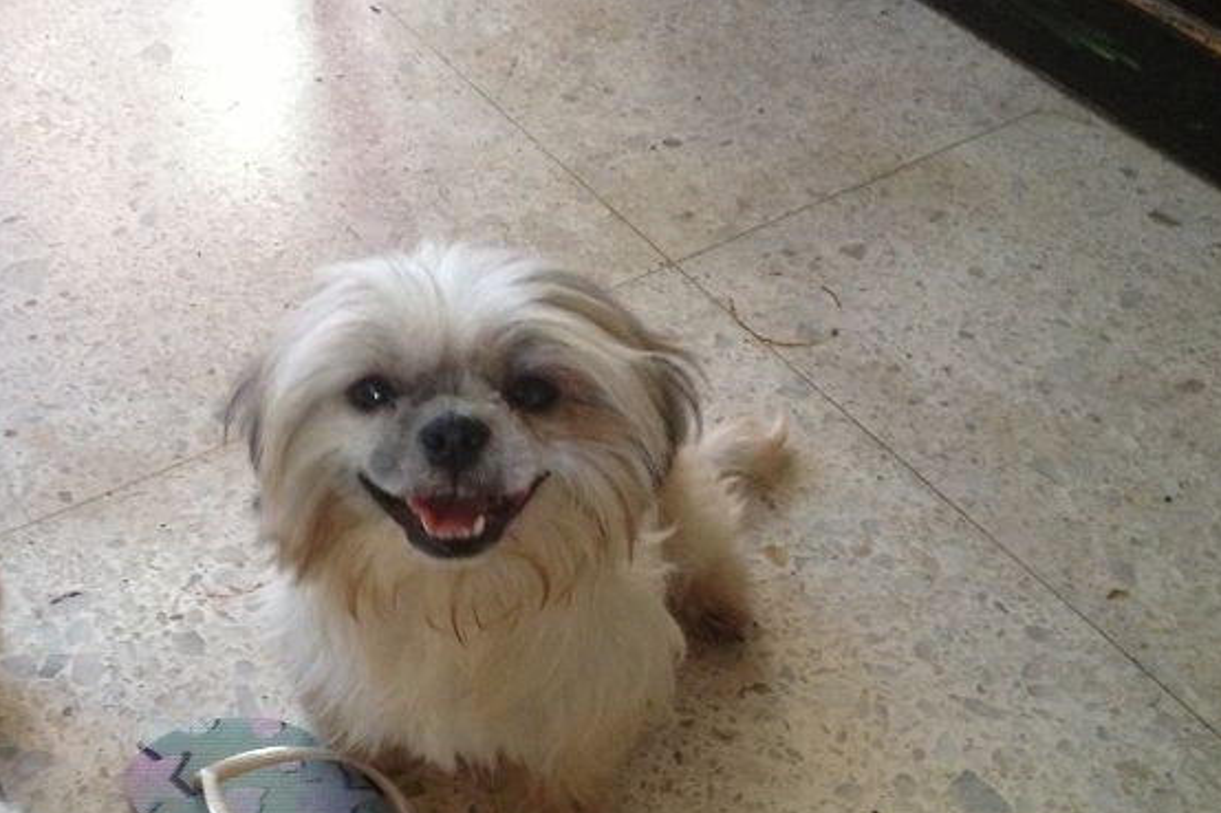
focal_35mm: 46
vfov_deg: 29.0
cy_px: 536
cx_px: 503
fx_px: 1560
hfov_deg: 42.6
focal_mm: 4.28
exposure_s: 1/15
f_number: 2.4
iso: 400
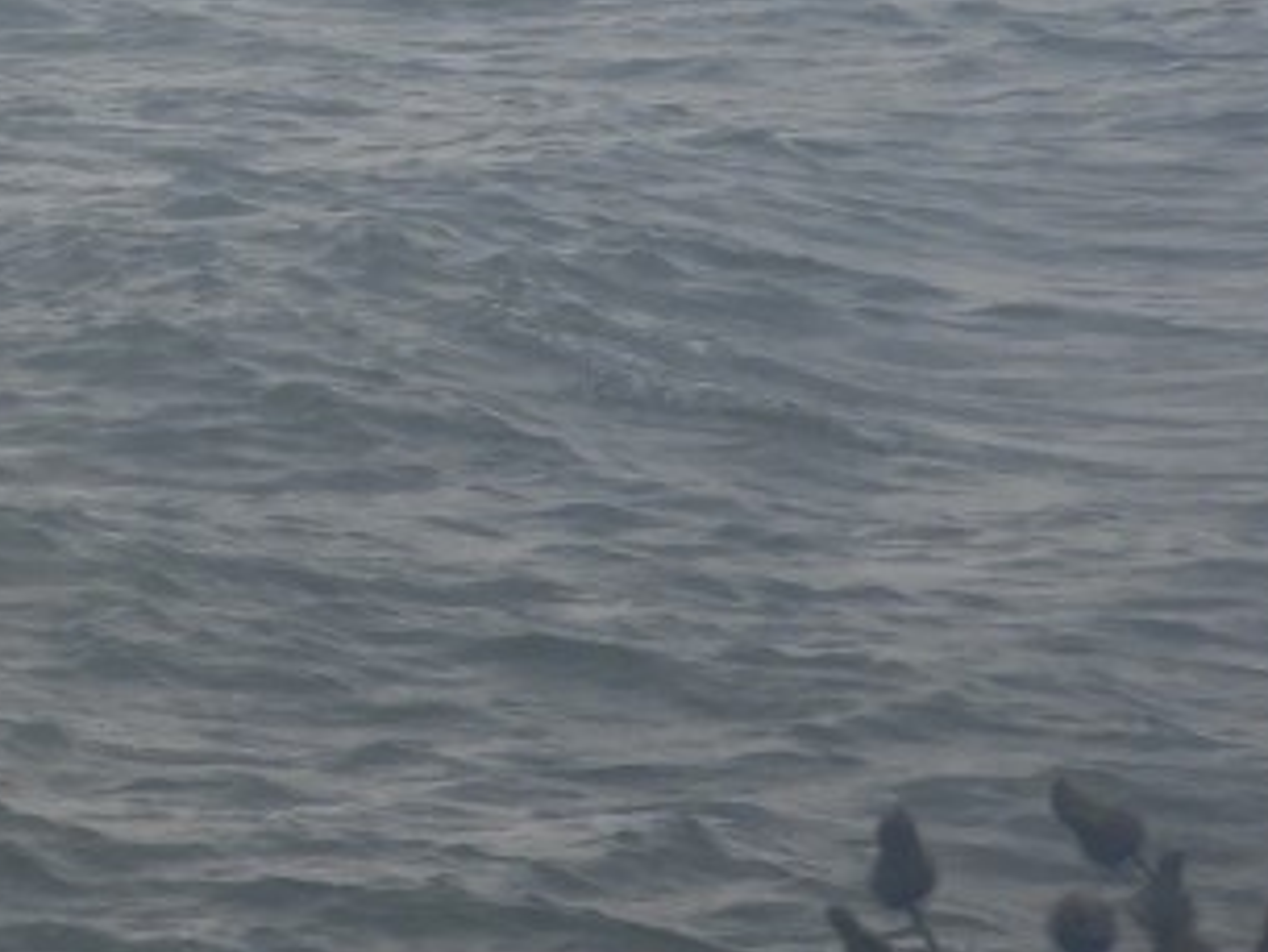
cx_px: -1530
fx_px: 12093
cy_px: -391
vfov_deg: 4.5
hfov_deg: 5.8
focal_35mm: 330
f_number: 4.5
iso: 100
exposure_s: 1/500
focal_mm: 12.5
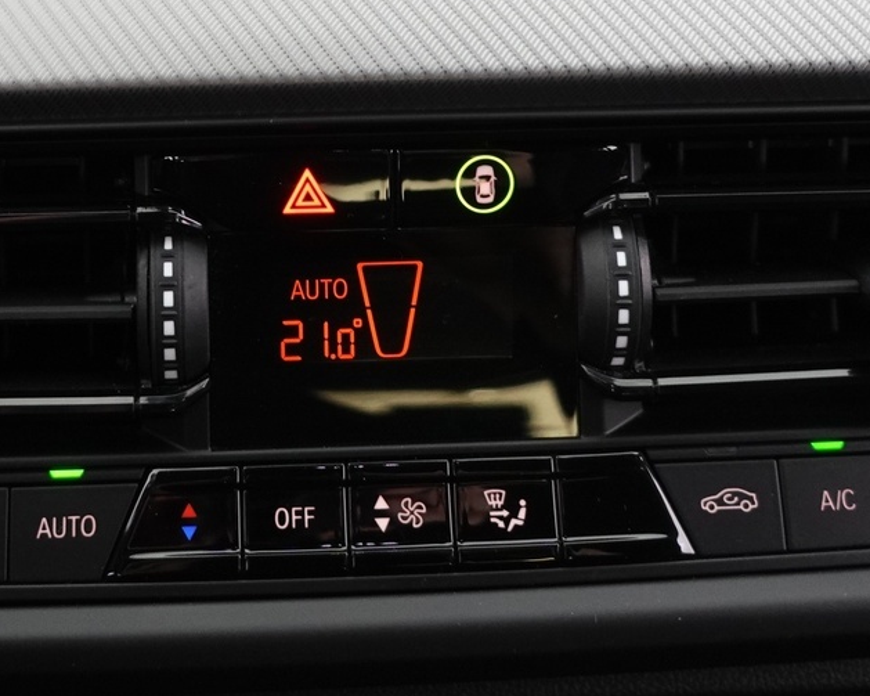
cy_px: 57
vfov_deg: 25.3
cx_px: 318
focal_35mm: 58
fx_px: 1493
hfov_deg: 32.3
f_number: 1.8
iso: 800
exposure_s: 1/20
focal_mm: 9.4
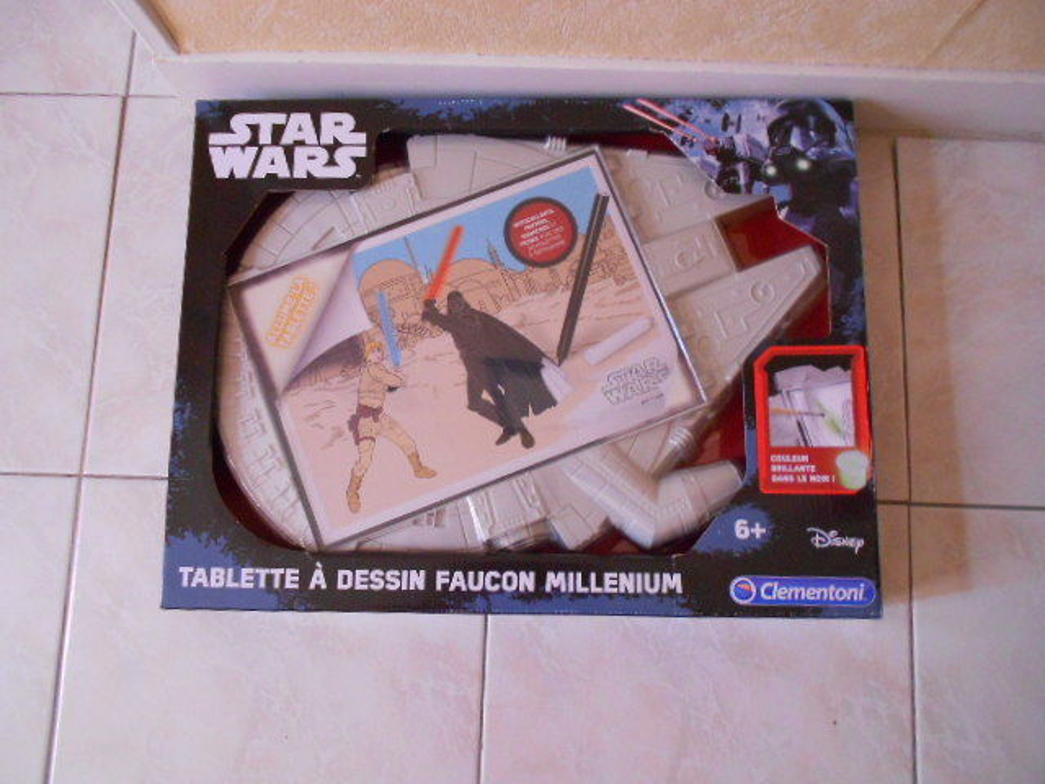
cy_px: 392
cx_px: 522
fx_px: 785
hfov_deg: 67.3
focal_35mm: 26
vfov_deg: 53.1
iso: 400
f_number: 3.2
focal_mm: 4.6
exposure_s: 1/13
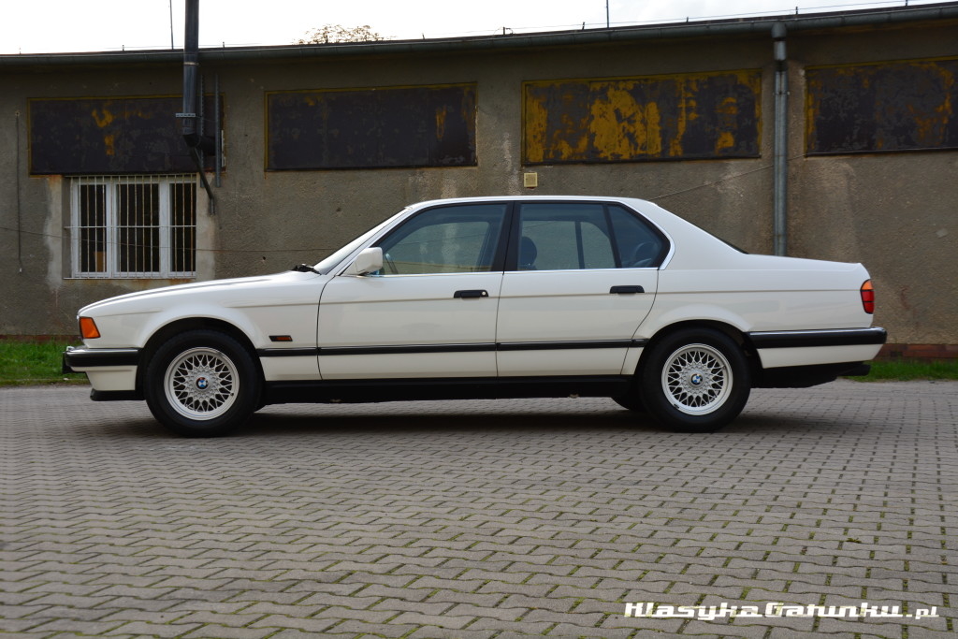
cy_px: 320
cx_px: 479
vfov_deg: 25.8
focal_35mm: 52
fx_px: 1397
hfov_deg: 37.8
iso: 250
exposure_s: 1/60
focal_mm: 35
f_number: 10
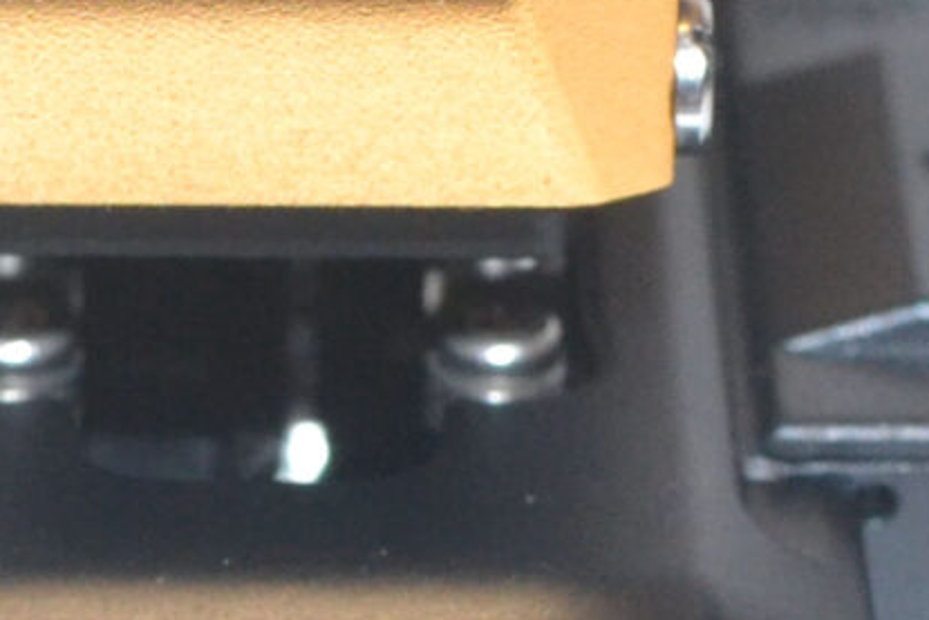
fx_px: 8366
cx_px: 282
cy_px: 480
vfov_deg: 4.2
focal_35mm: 324
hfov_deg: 6.4
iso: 1600
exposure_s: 1/60
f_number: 5.6
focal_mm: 35
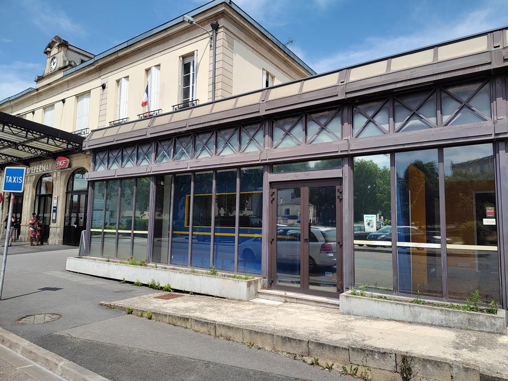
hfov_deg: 73.9
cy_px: 190
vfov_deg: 58.9
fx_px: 337
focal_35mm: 23
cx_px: 254
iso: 100
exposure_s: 1/2056
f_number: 1.8
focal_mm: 5.56
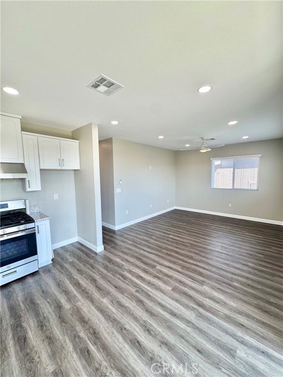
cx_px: 142
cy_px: 188
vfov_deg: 102.1
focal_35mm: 14
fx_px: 153
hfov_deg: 85.7
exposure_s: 1/122
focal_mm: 2.22
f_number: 2.2
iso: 40
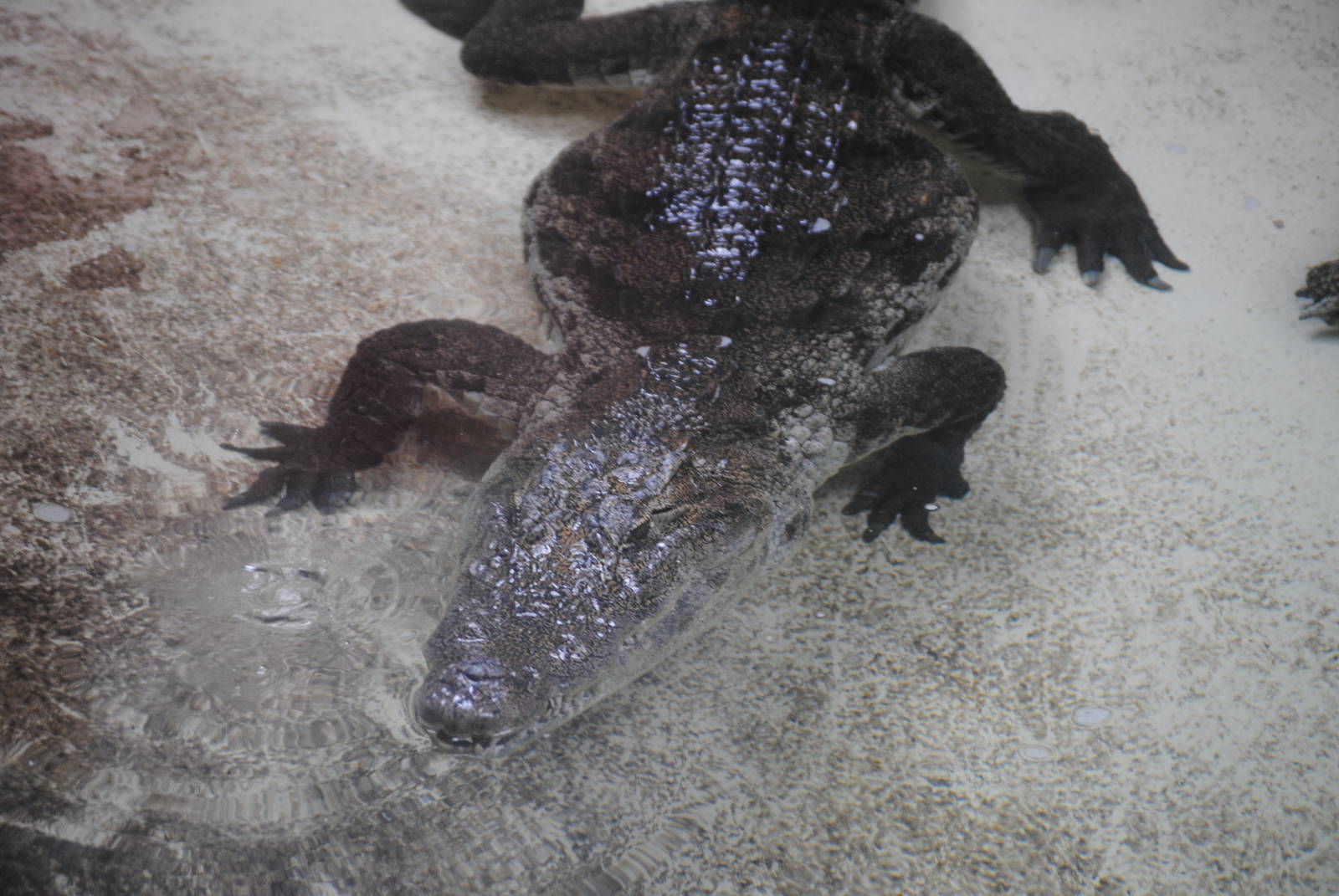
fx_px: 5586
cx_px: 670
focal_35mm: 150
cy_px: 448
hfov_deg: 13.7
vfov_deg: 9.2
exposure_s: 1/60
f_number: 4.5
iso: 400
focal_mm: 100
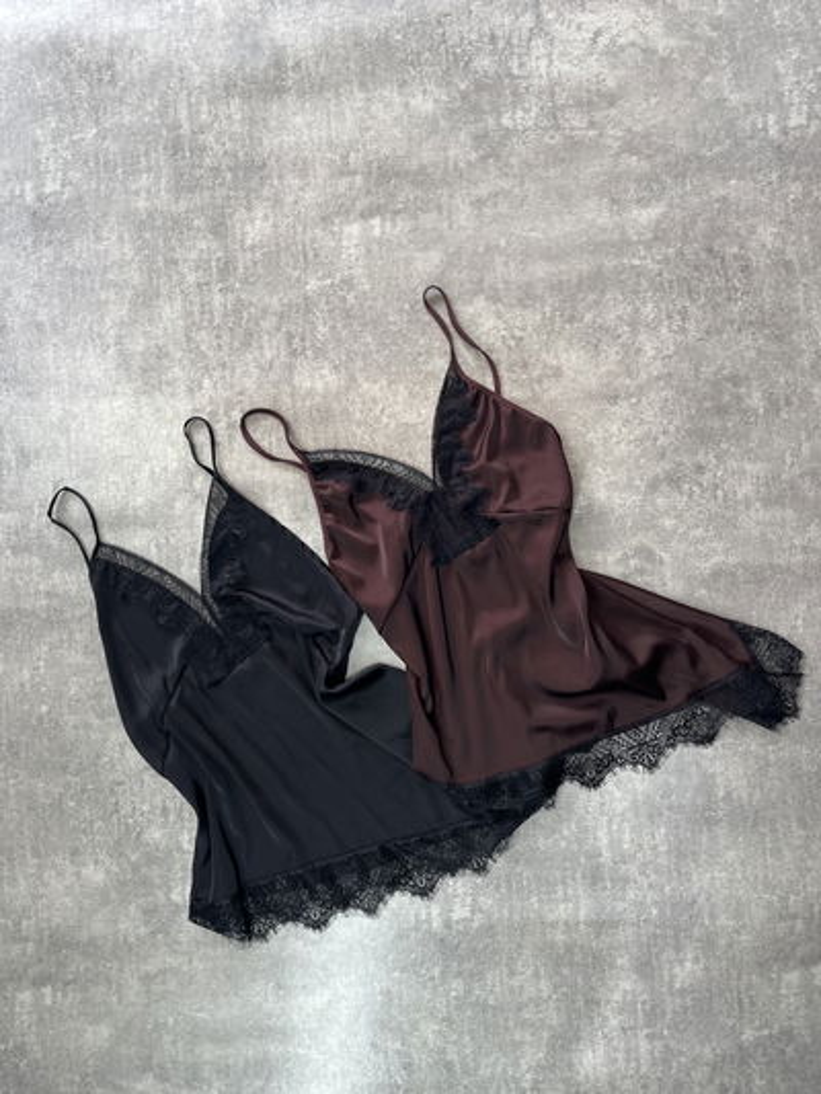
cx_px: 410
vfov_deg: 67.3
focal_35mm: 26
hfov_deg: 53.1
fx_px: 822
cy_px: 547
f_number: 1.6
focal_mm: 5.1
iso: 50
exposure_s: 1/100
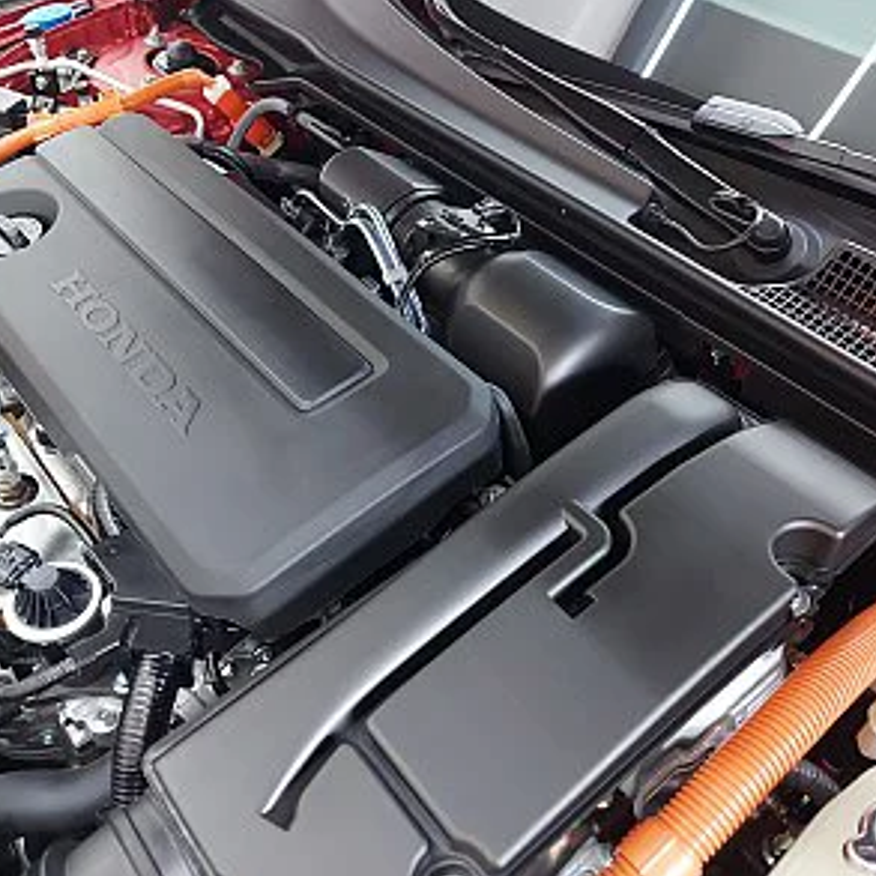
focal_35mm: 29
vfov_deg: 55.6
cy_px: 442
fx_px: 830
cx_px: 383
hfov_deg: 55.5
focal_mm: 5.23
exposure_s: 1/25
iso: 320
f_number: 1.8
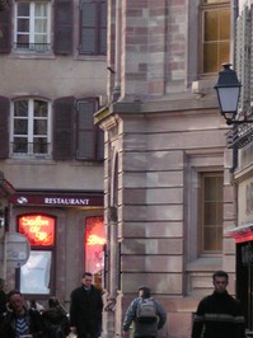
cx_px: 151
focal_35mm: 314
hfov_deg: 4.7
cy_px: 121
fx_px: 3065
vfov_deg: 6.3
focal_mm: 20.9
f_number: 3.5
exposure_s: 1/30
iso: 200
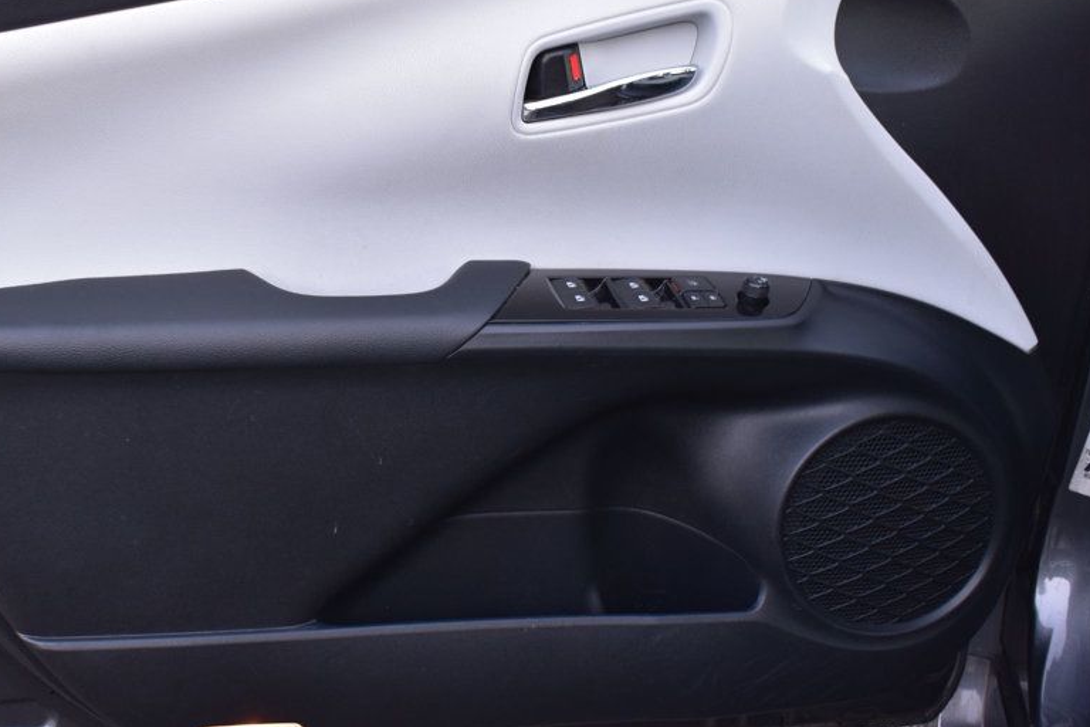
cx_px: 416
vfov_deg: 28.0
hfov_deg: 40.9
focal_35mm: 48
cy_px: 307
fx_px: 1453
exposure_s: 1/20
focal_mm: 24
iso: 400
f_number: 6.3
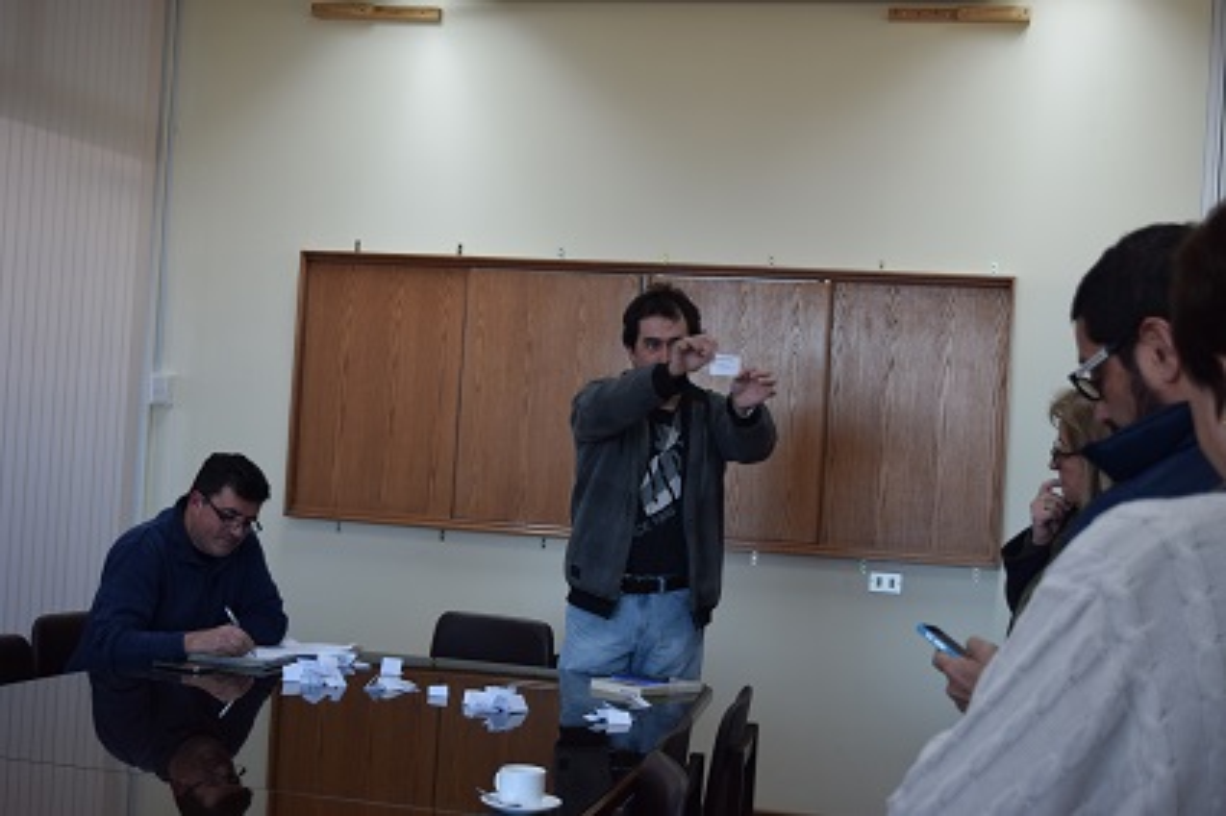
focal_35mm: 54
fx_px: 1838
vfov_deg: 25.0
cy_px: 408
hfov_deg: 36.9
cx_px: 613
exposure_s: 1/80
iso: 400
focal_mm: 36
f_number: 4.8
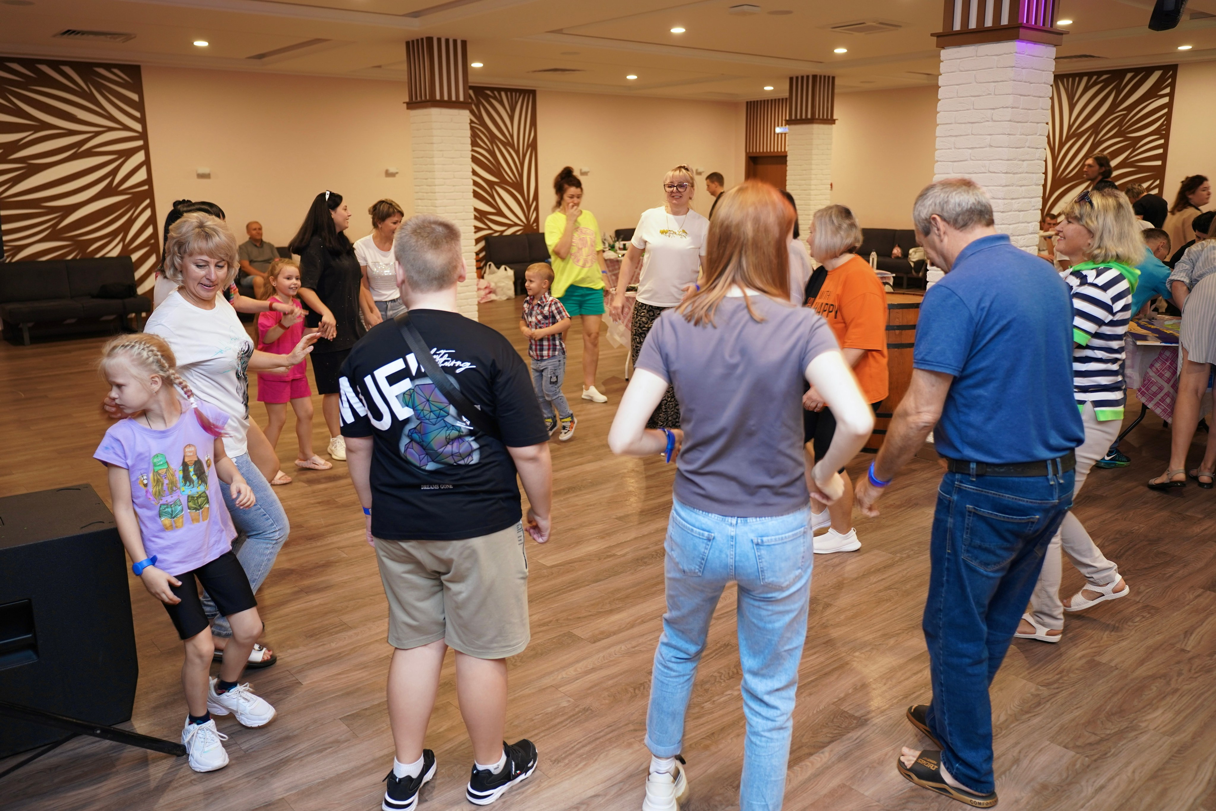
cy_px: 406
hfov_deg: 65.5
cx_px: 608
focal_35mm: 28
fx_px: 946
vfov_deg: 46.4
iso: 500
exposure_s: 1/60
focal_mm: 28
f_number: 2.8
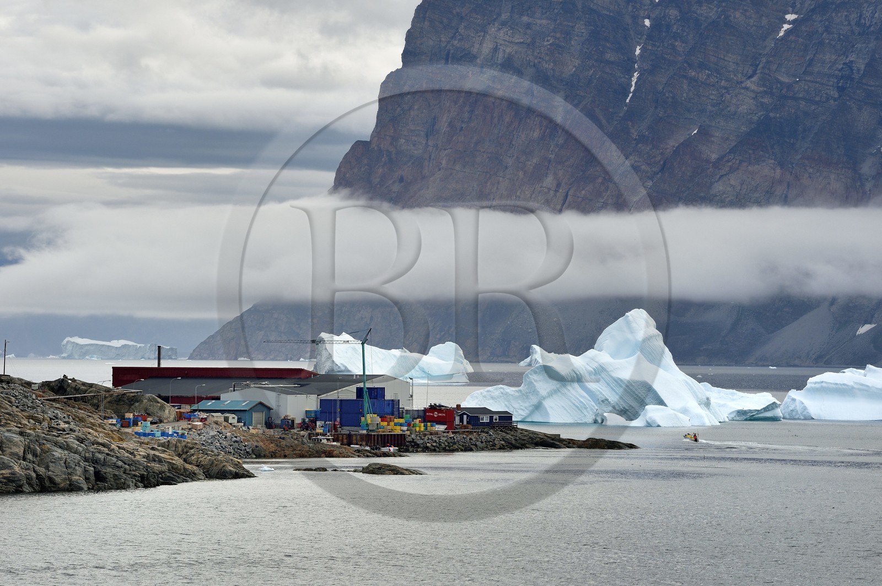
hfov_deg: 10.3
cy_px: 293
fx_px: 4896
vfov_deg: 6.9
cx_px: 441
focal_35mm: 200
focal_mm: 200
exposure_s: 1/400
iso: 400
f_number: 10
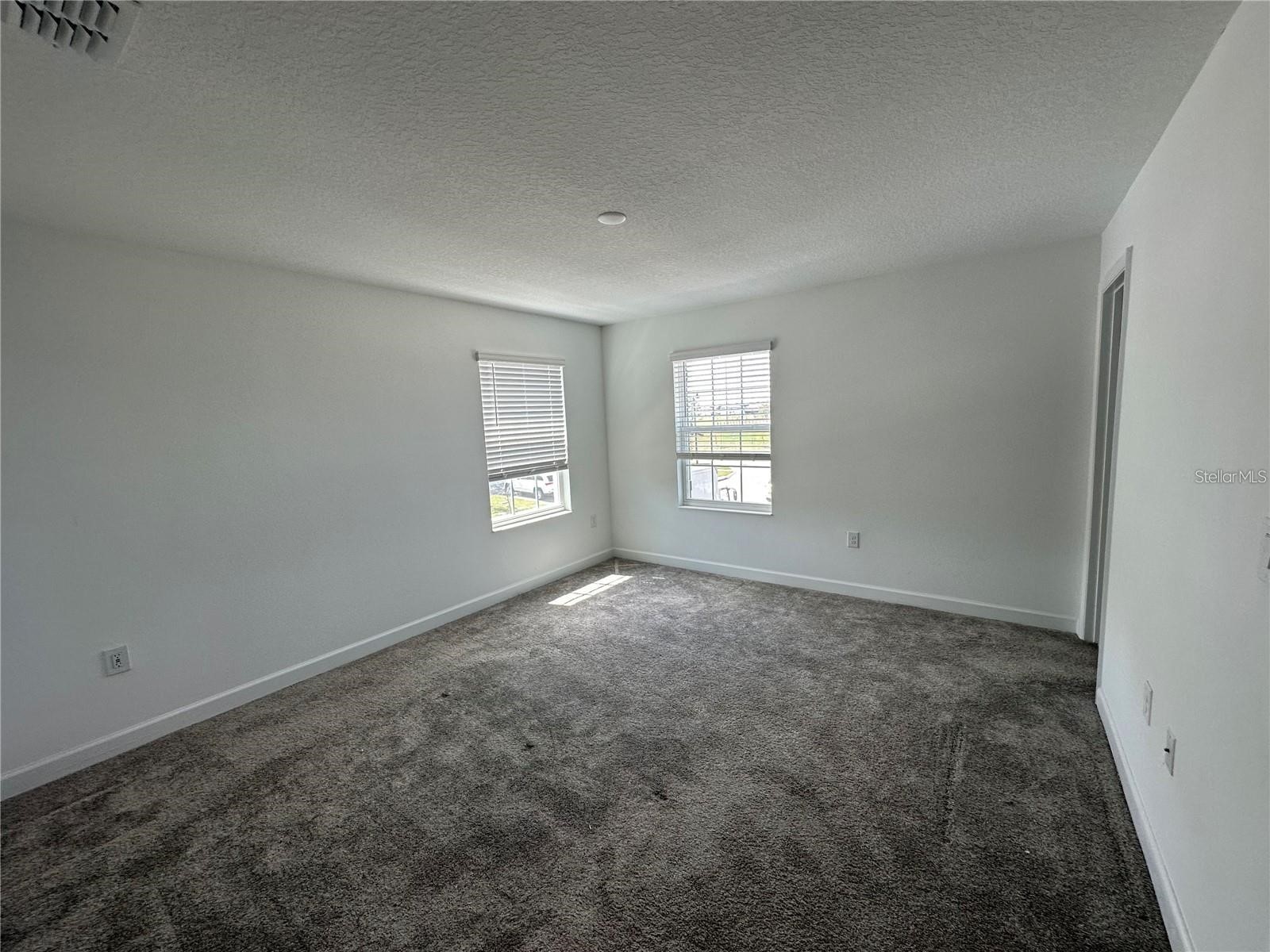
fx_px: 514
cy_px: 476
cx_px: 635
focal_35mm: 14
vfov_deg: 85.7
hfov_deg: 102.1
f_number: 2.2
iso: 80
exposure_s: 1/120
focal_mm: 2.22
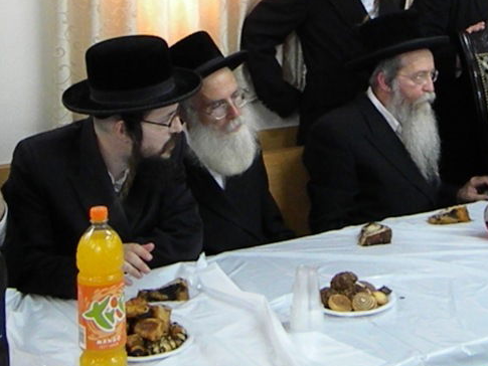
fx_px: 1072
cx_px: 369
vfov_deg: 18.9
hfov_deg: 25.3
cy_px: 3
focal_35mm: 76
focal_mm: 6.4
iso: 720
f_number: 3.7
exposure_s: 1/66.2
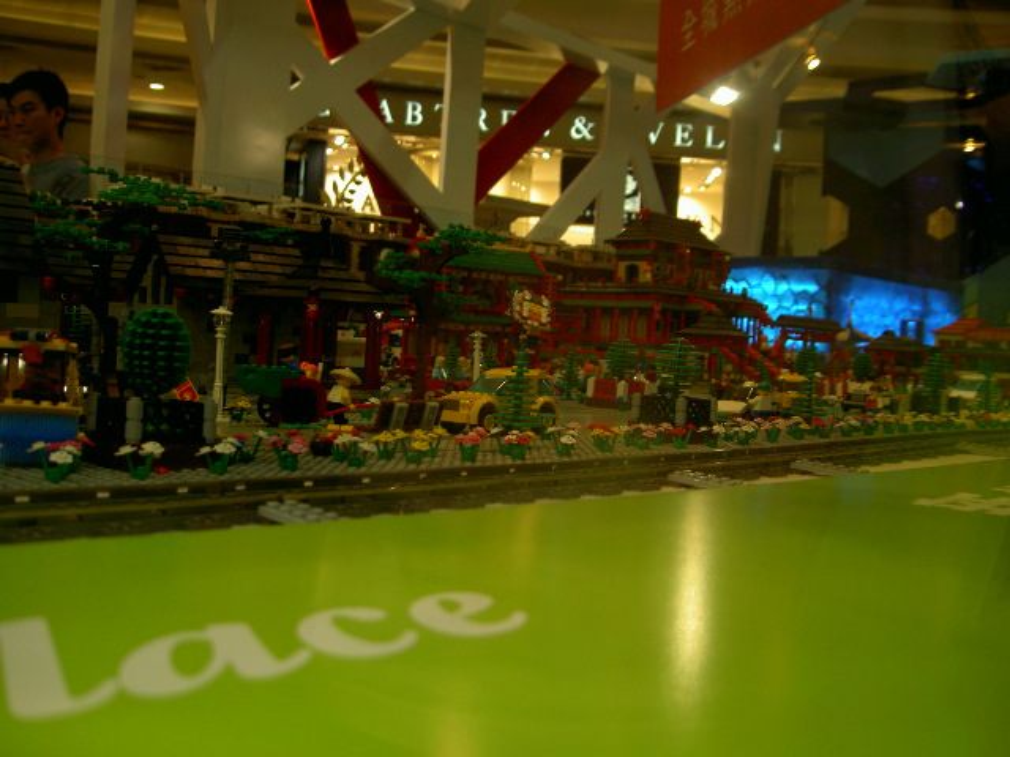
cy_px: 378
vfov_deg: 36.8
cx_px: 505
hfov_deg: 47.9
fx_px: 1138
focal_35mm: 39
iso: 100
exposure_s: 1/60
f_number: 2.8
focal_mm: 8
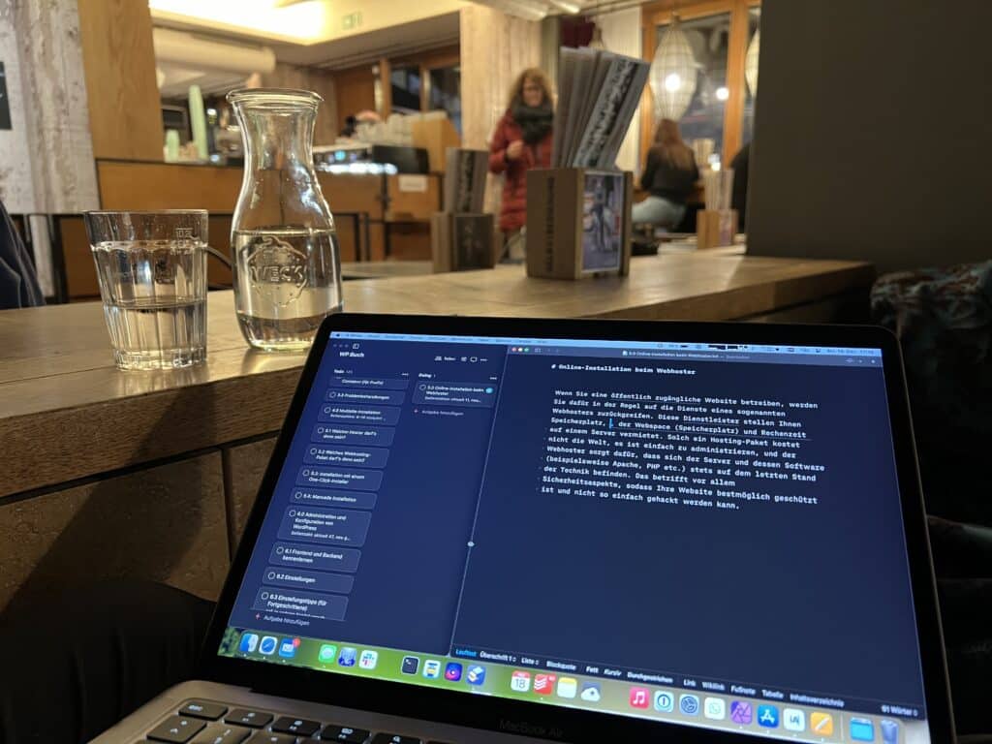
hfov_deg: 67.3
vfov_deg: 53.1
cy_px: 372
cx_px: 496
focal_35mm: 26
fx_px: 745
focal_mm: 5.7
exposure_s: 1/33
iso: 400
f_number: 1.5
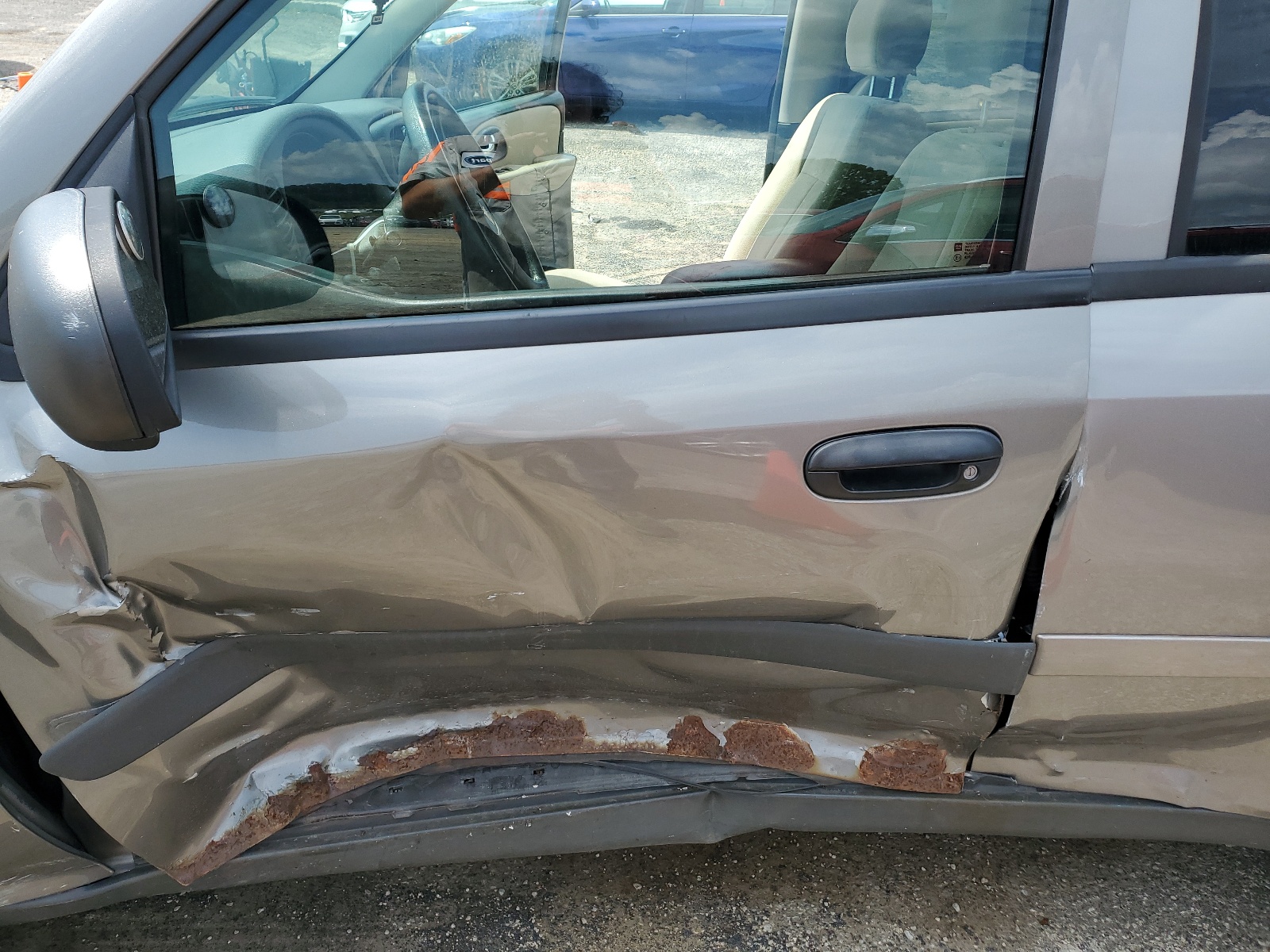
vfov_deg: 53.1
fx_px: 954
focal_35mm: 26
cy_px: 476
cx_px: 635
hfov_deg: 67.3
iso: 50
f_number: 1.5
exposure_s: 1/1250
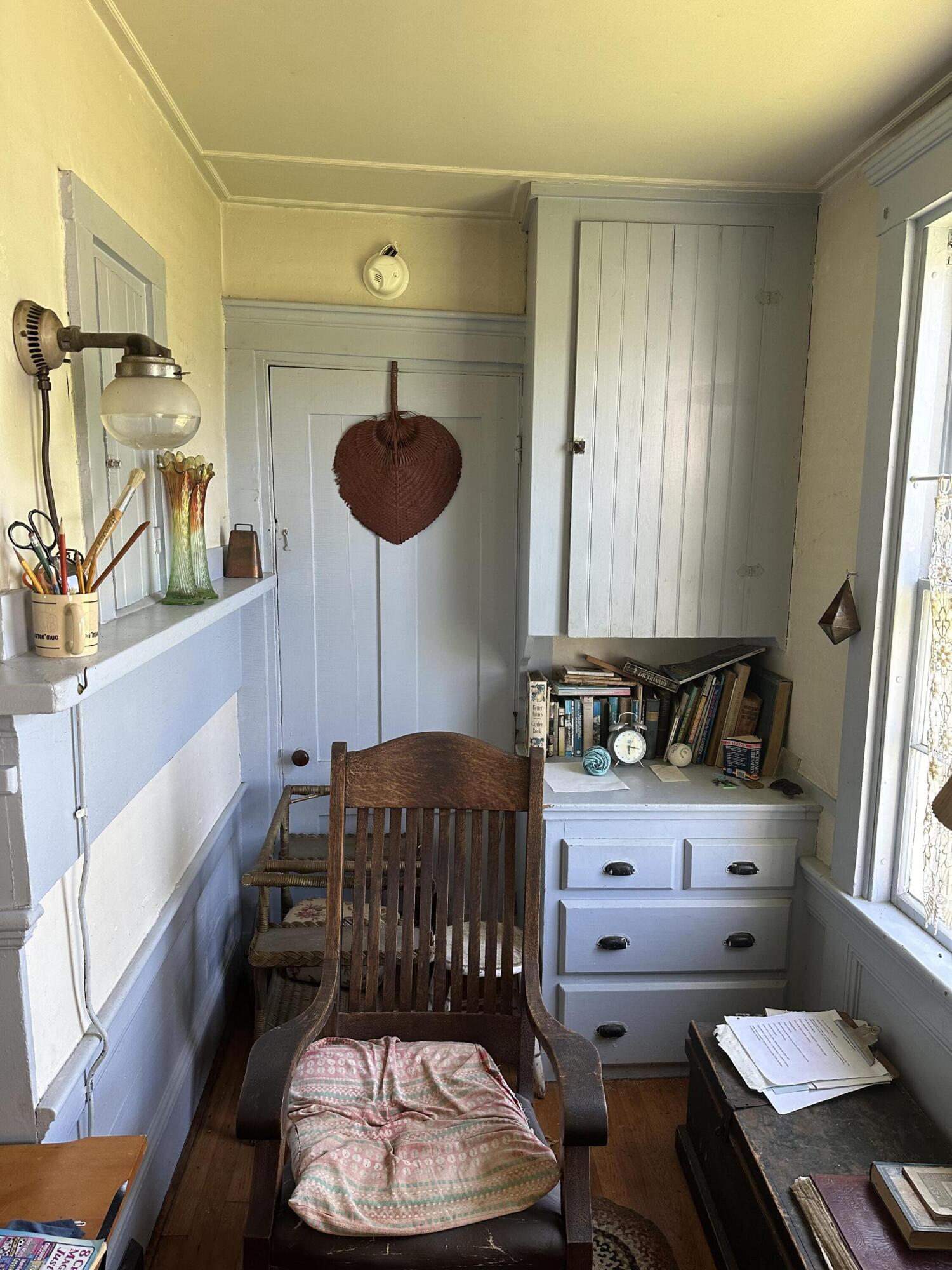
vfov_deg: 71.6
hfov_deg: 56.8
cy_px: 635
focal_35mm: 24
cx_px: 476
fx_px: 880
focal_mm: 6.86
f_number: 1.78
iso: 160
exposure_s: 1/121
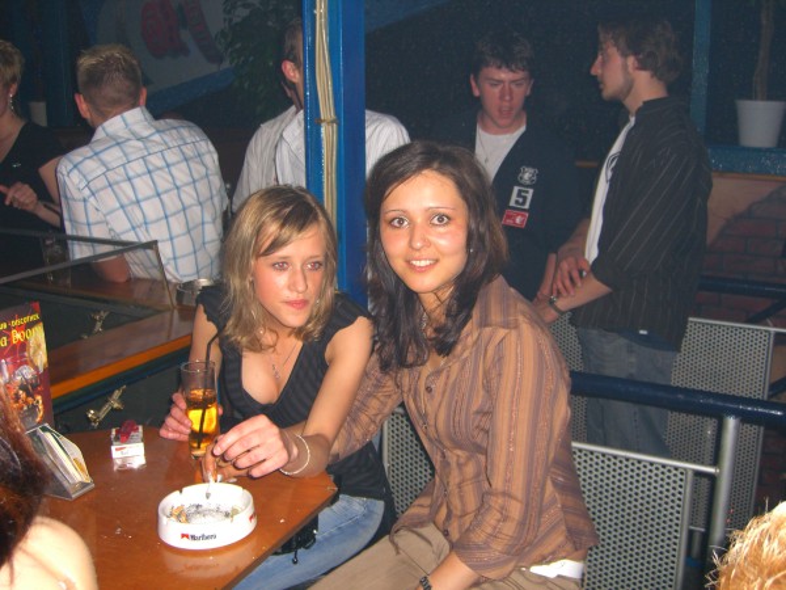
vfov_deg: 37.7
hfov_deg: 49.0
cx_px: 393
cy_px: 295
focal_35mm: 38
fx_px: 863
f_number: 2.8
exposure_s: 1/60
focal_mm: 7.9
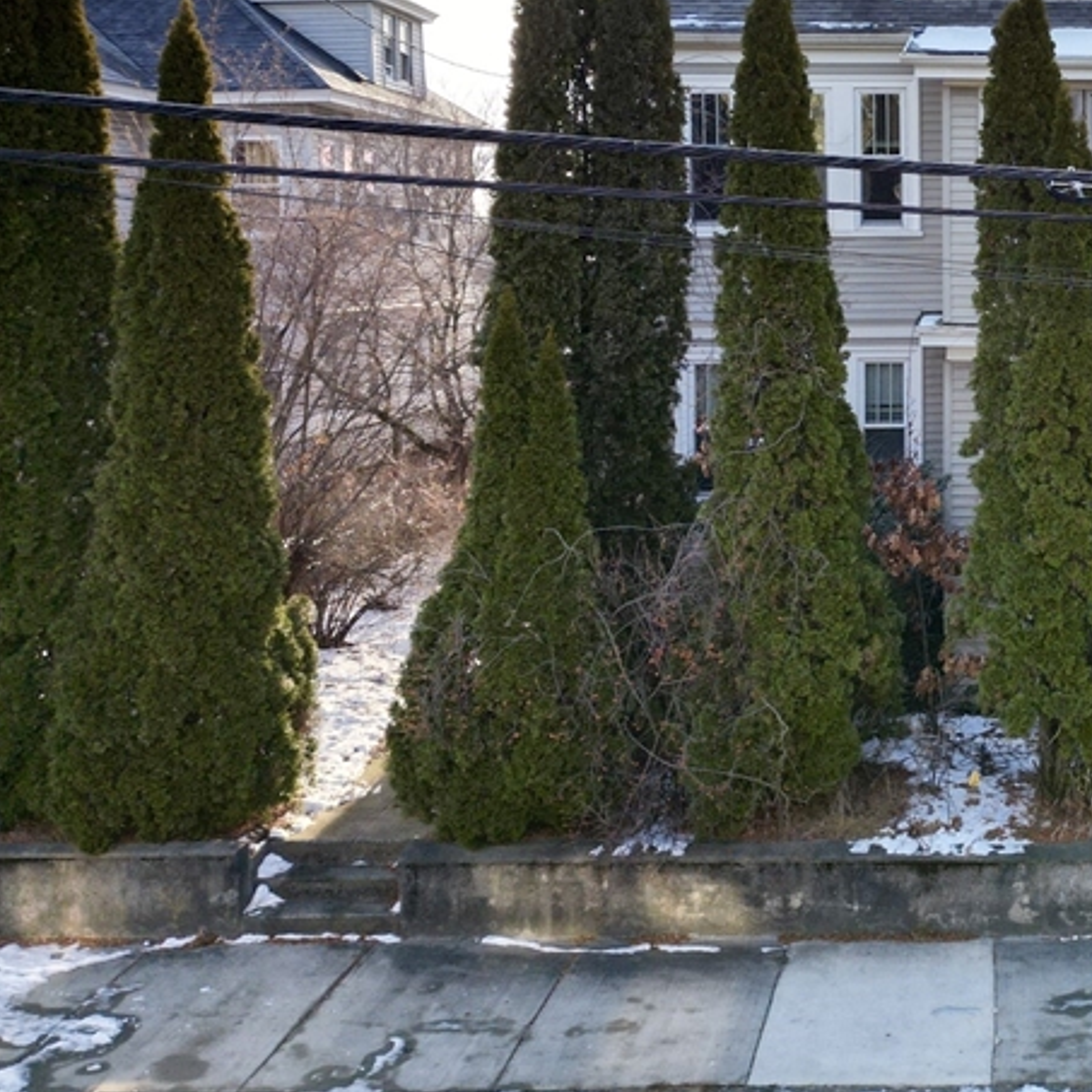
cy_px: 304
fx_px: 1713
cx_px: 1046
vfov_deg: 34.8
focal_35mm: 48
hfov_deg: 32.9
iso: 100
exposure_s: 1/1500
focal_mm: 6.72
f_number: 1.7
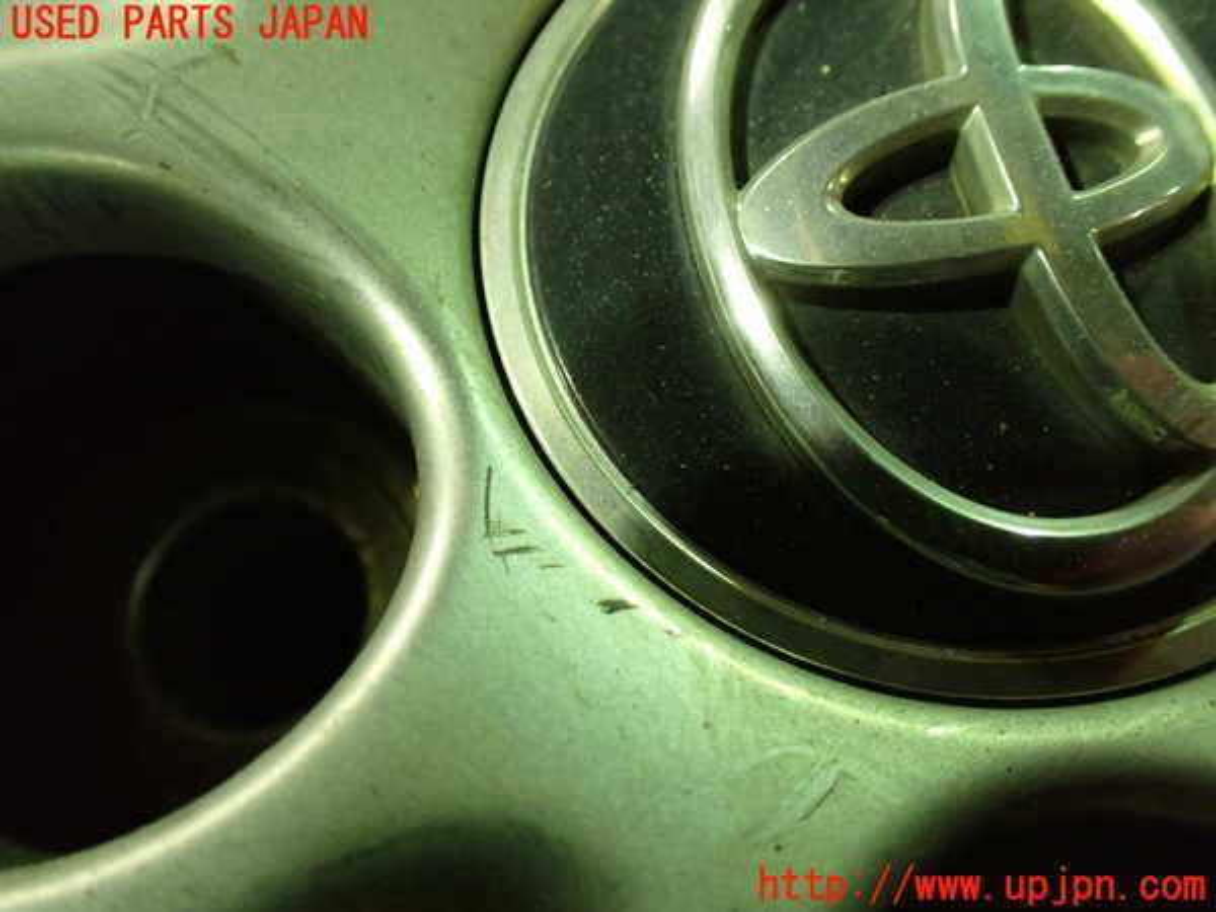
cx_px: 608
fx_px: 1054
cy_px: 456
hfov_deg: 60.0
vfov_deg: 46.8
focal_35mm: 30
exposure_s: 1/30
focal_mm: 5.4
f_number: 2.3
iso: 800
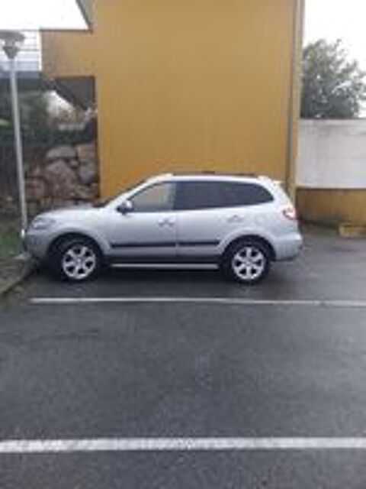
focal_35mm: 26
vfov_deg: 67.3
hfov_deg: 53.1
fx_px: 367
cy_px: 244
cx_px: 183
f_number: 1.8
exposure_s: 1/50
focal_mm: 4
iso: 80
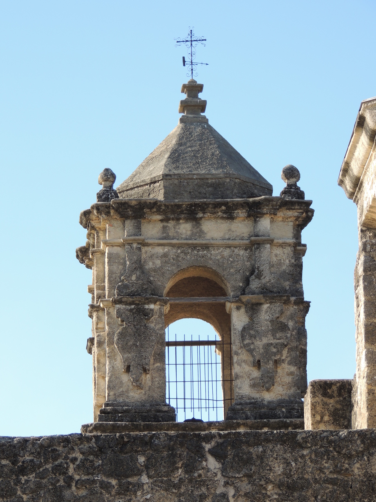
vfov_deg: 10.7
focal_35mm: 185
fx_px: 2679
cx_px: 188
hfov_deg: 8.0
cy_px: 251
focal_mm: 33
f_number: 4.6
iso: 100
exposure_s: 1/250
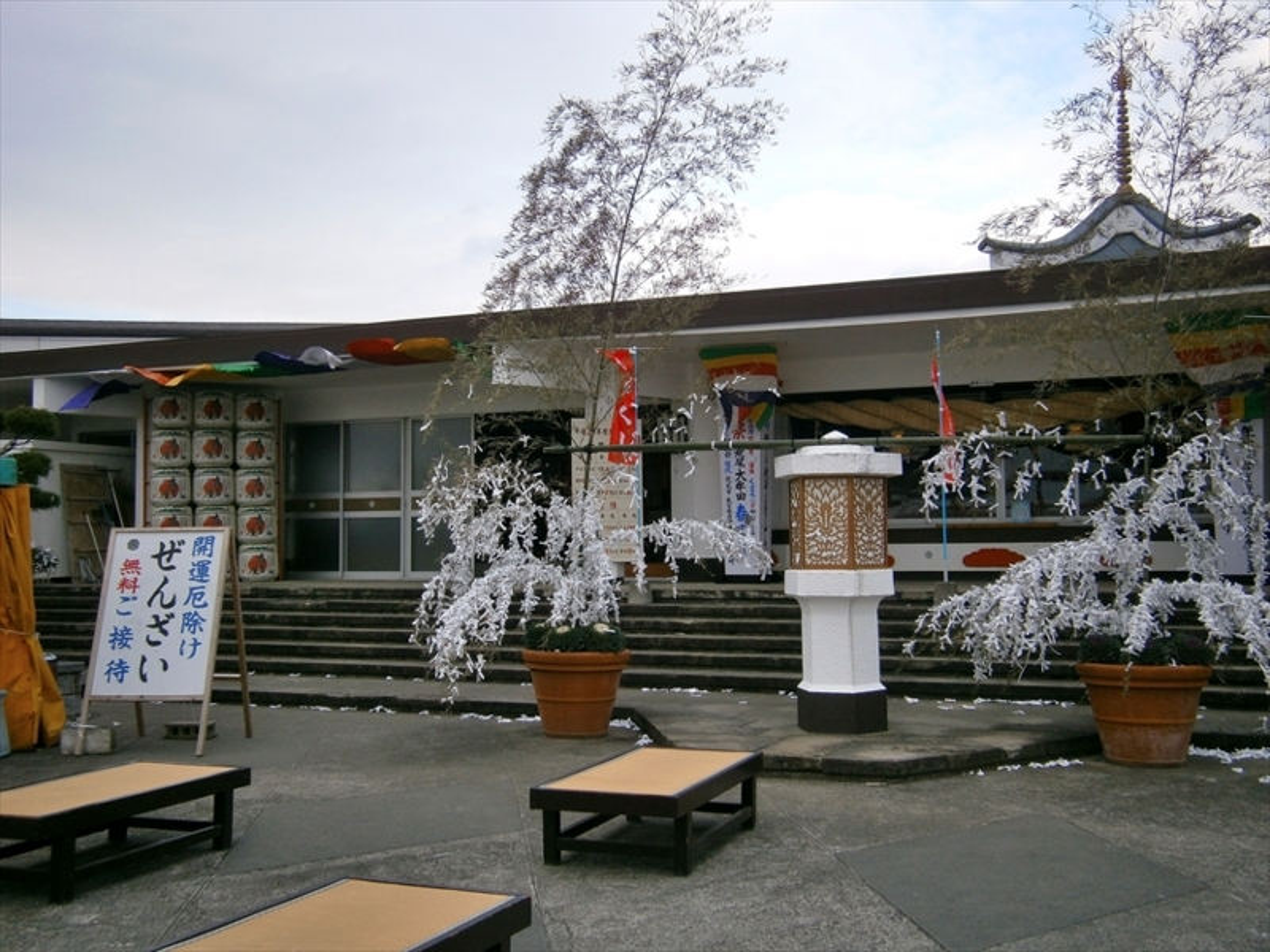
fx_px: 1321
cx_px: 635
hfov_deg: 51.4
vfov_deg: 39.7
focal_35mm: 36
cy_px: 476
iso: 80
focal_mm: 6.4
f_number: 3.1
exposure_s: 1/500
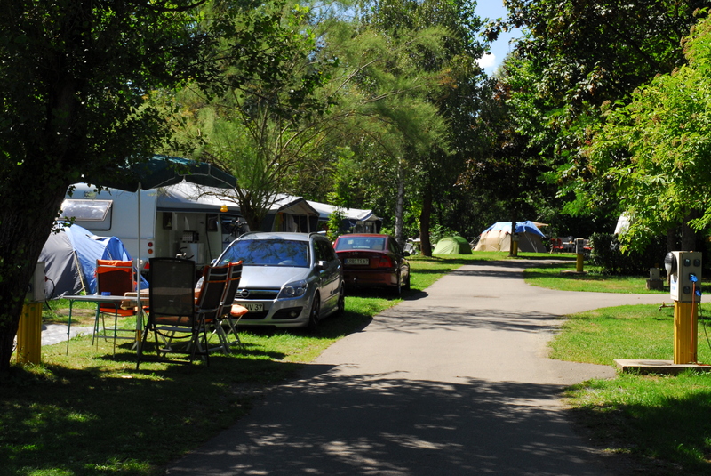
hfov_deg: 35.0
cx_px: 356
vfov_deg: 23.8
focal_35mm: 57
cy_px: 238
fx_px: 1127
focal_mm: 38
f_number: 8
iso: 320
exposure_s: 1/350
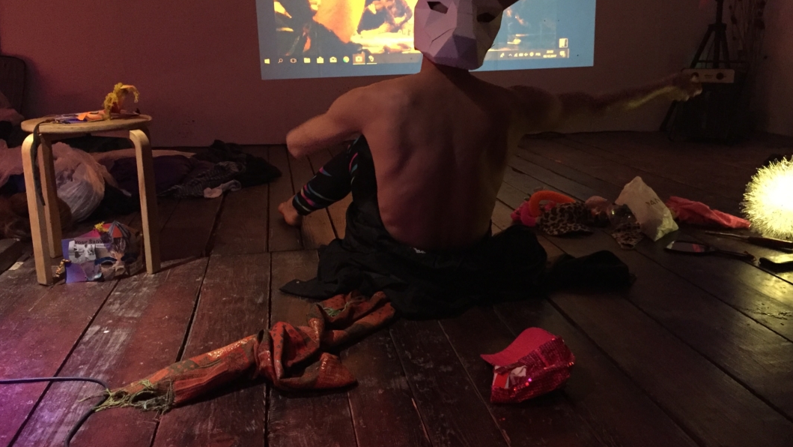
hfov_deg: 58.0
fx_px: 715
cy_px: 212
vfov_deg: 34.7
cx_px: 417
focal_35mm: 34
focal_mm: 4.15
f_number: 2.2
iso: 400
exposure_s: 1/17
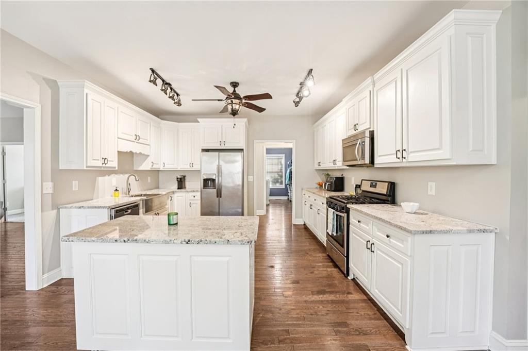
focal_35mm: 14
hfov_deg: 104.3
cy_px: 176
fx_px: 205
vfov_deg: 81.1
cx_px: 264
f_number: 8
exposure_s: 1/6
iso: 320
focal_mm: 14
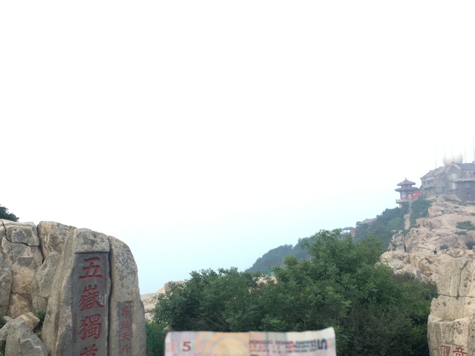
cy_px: 210
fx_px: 549
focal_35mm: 40
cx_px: 224
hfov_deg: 46.8
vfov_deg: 35.9
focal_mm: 4.15
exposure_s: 1/100
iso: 40
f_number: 2.2
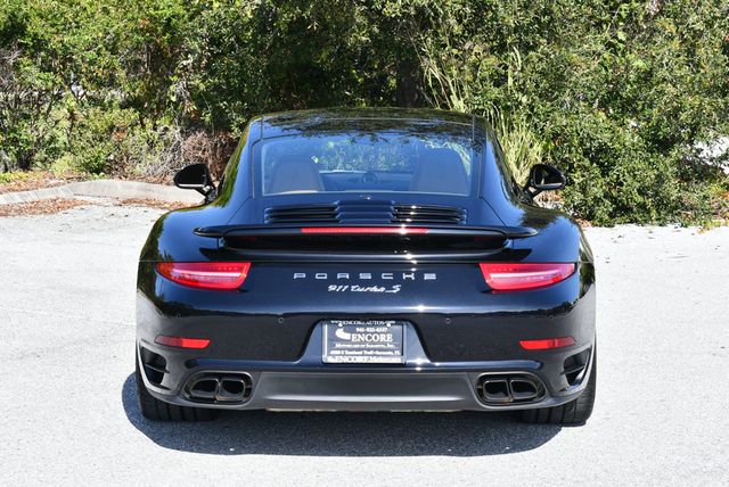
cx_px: 364
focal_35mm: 90
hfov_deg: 22.6
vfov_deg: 15.2
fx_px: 1824
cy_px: 244
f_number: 8
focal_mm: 45
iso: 180
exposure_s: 1/250
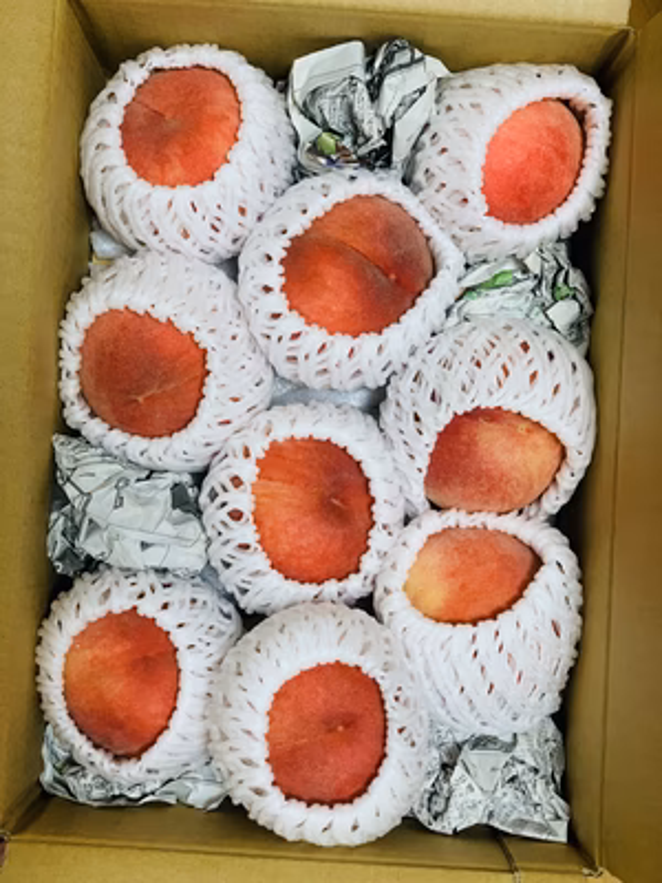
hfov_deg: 28.0
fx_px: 1326
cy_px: 442
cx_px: 331
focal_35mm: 52
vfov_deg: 36.8
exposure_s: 1/50
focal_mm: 6
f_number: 2.4
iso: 160
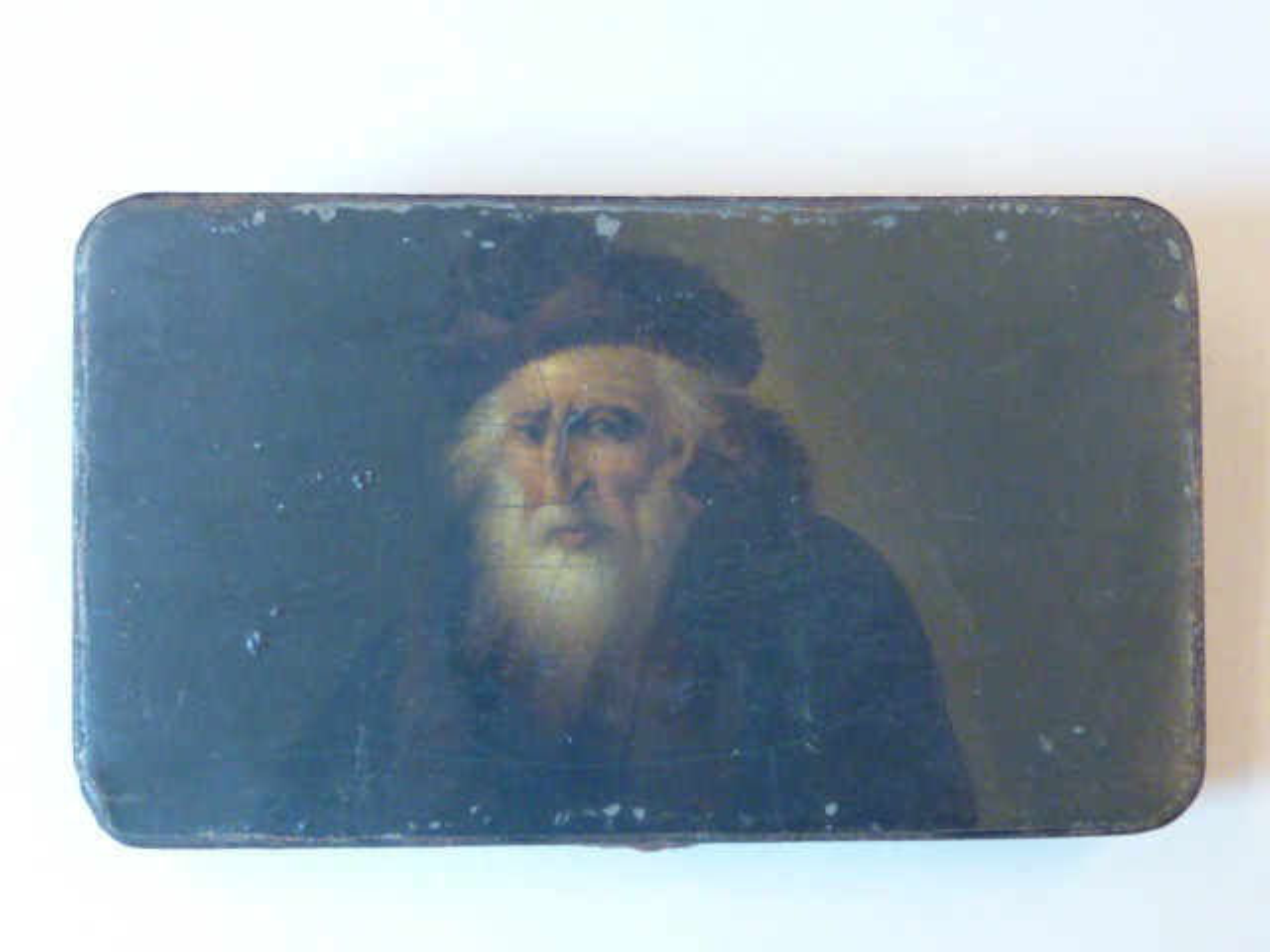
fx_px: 1871
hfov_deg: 37.5
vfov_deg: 28.6
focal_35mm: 51
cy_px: 476
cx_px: 635
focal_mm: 4.7
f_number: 3.4
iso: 400
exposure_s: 1/30
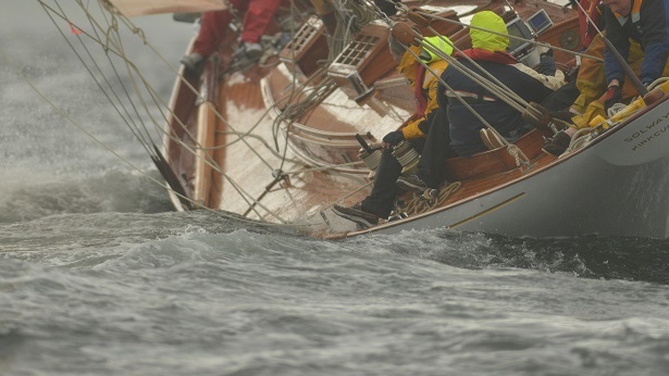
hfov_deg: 4.1
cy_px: 7
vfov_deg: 2.3
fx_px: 9278
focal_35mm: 523
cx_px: 262
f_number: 2.8
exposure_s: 1/6400
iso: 800
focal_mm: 300
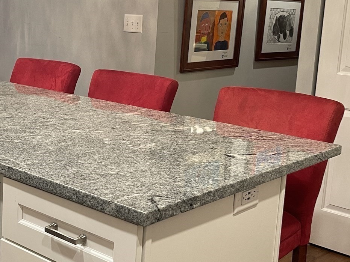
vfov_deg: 26.5
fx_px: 556
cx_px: 102
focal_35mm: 55
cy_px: 111
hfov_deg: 34.4
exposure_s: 1/60
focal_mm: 5.1
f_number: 1.6
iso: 160
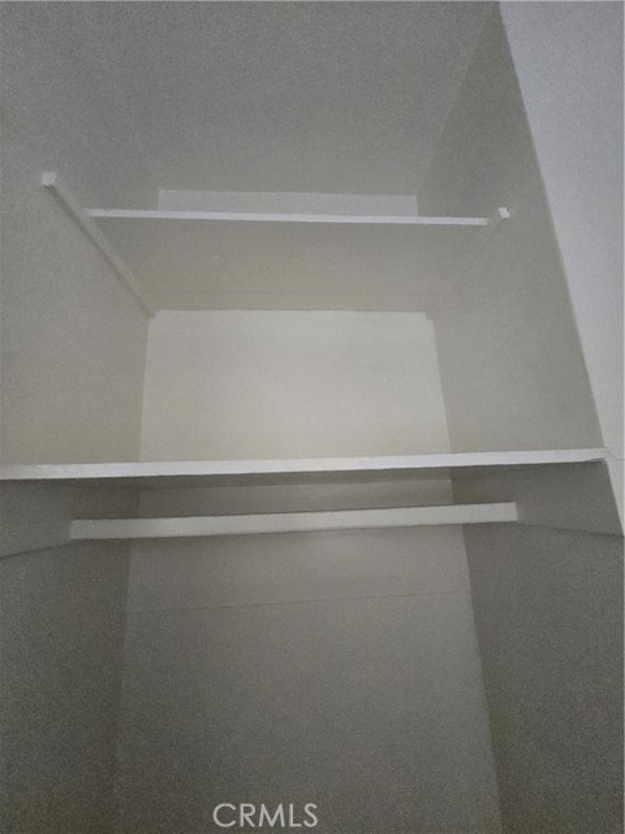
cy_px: 417
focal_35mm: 13
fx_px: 313
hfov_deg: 89.9
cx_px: 312
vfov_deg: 106.2
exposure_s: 1/60
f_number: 2.2
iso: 1000
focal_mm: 2.2
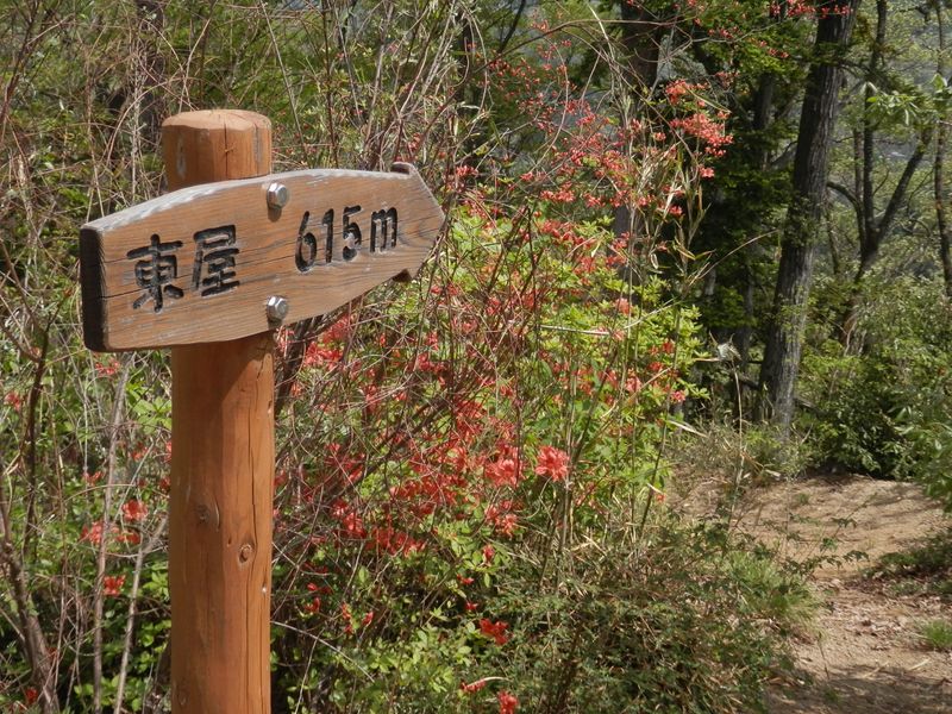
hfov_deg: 38.9
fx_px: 1348
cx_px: 476
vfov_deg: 29.7
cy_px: 357
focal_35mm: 49
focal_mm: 8.9
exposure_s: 1/640
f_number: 4
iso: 80
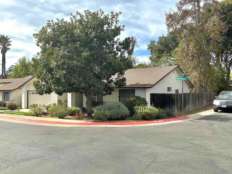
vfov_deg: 49.7
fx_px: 188
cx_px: 116
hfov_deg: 63.4
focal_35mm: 28
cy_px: 87
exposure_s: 1/1534
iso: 25
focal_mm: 3
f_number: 1.8
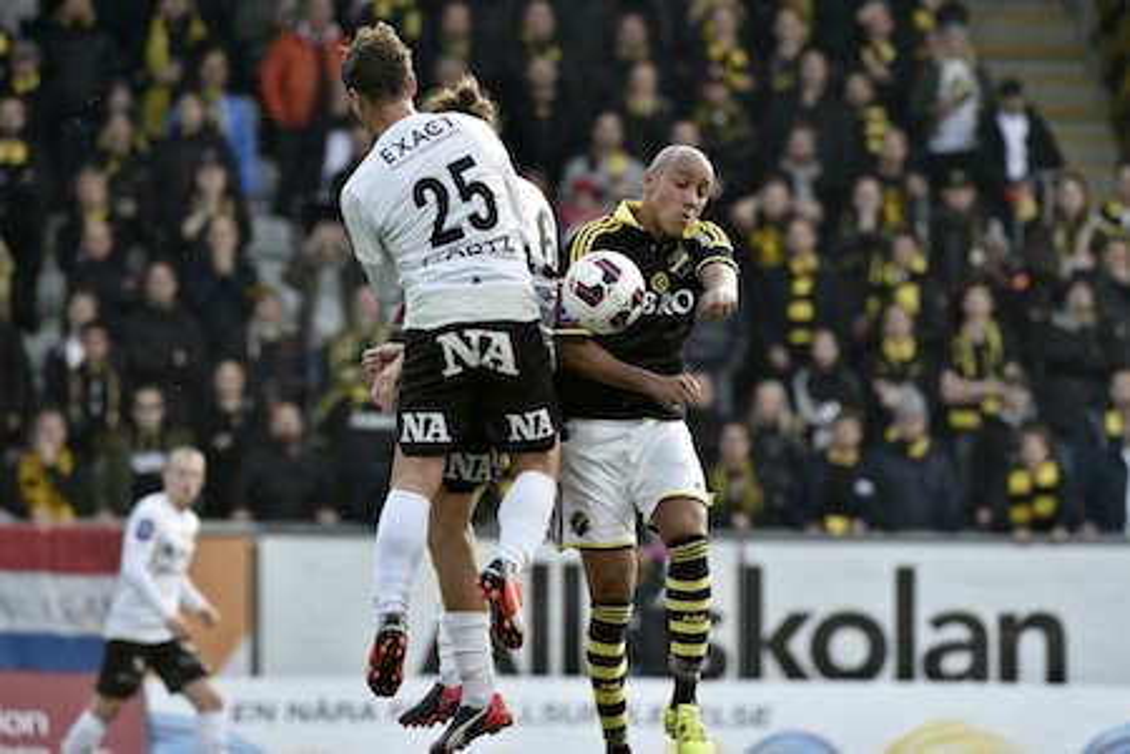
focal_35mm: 360
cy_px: 377
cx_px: 565
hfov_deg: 5.7
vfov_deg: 3.8
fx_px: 11299
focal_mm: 360
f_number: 5.6
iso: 1000
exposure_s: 1/1250
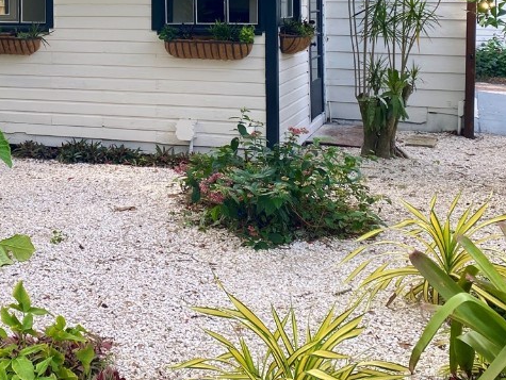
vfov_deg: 25.1
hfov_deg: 33.9
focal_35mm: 56
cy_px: 20
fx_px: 819
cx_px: 152
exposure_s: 1/312
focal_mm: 4.25
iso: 32
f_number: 1.8
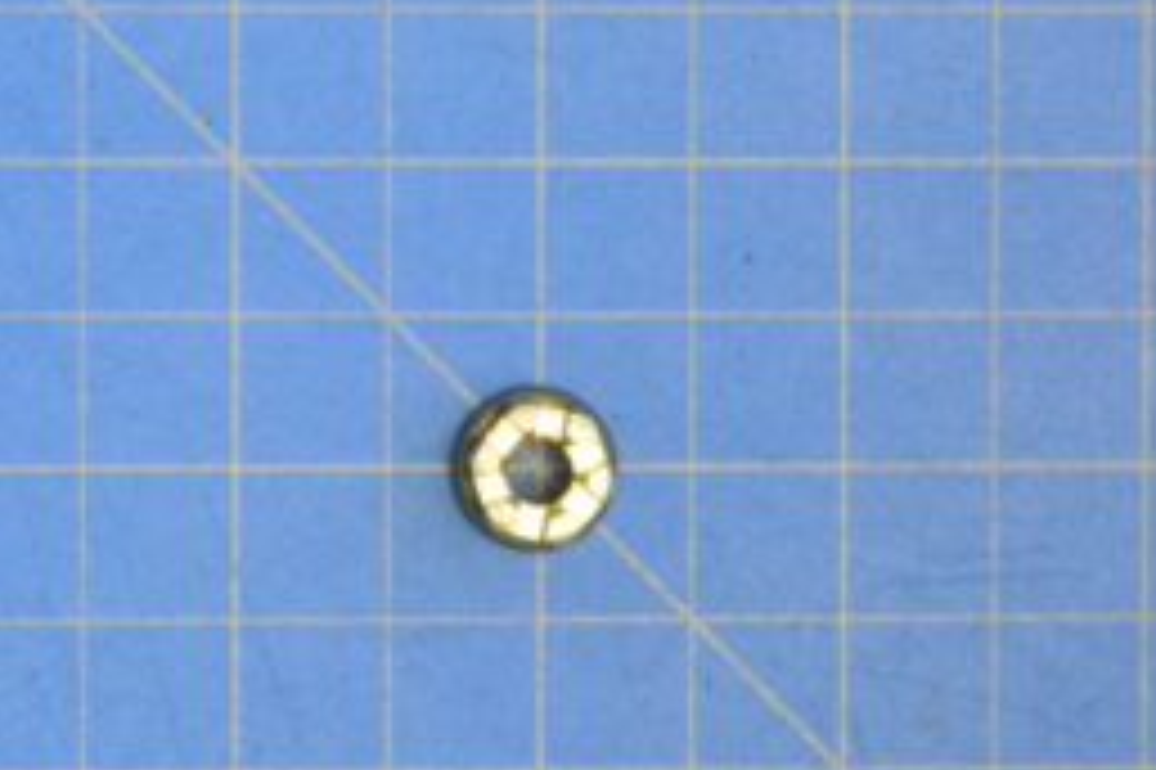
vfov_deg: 3.5
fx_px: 12643
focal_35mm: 394
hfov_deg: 5.2
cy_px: 477
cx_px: 540
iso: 6400
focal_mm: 150
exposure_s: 1/10
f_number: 8
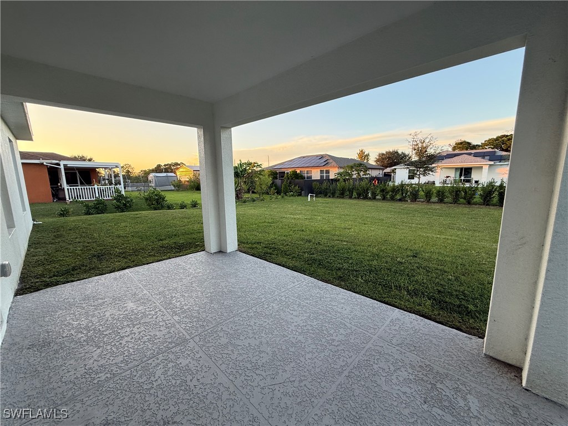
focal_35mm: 14
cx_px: 284
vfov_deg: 85.7
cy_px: 213
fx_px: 230
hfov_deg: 102.1
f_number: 2.2
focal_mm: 2.22
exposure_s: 1/144
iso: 64
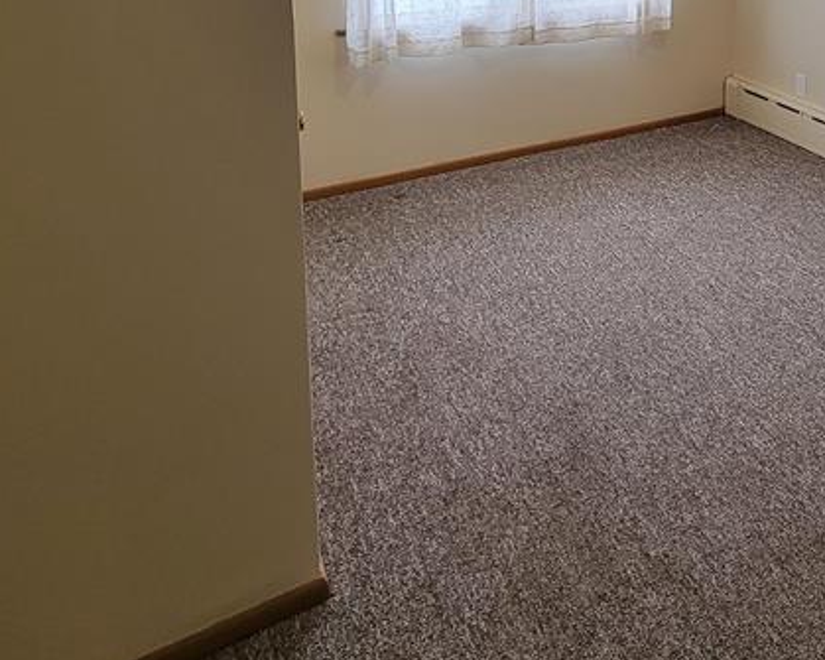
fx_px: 757
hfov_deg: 50.9
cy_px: -18
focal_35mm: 31
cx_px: 736
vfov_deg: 40.5
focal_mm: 2.2
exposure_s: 1/60
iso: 200
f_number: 2.2
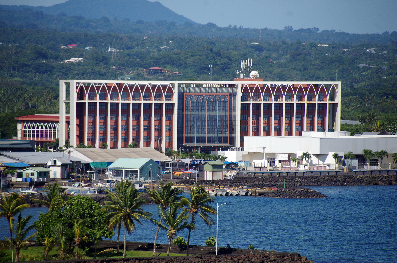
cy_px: 132
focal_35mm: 300
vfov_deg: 4.6
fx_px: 3301
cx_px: 198
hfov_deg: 6.9
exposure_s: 1/250
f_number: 6.3
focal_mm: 200
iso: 100
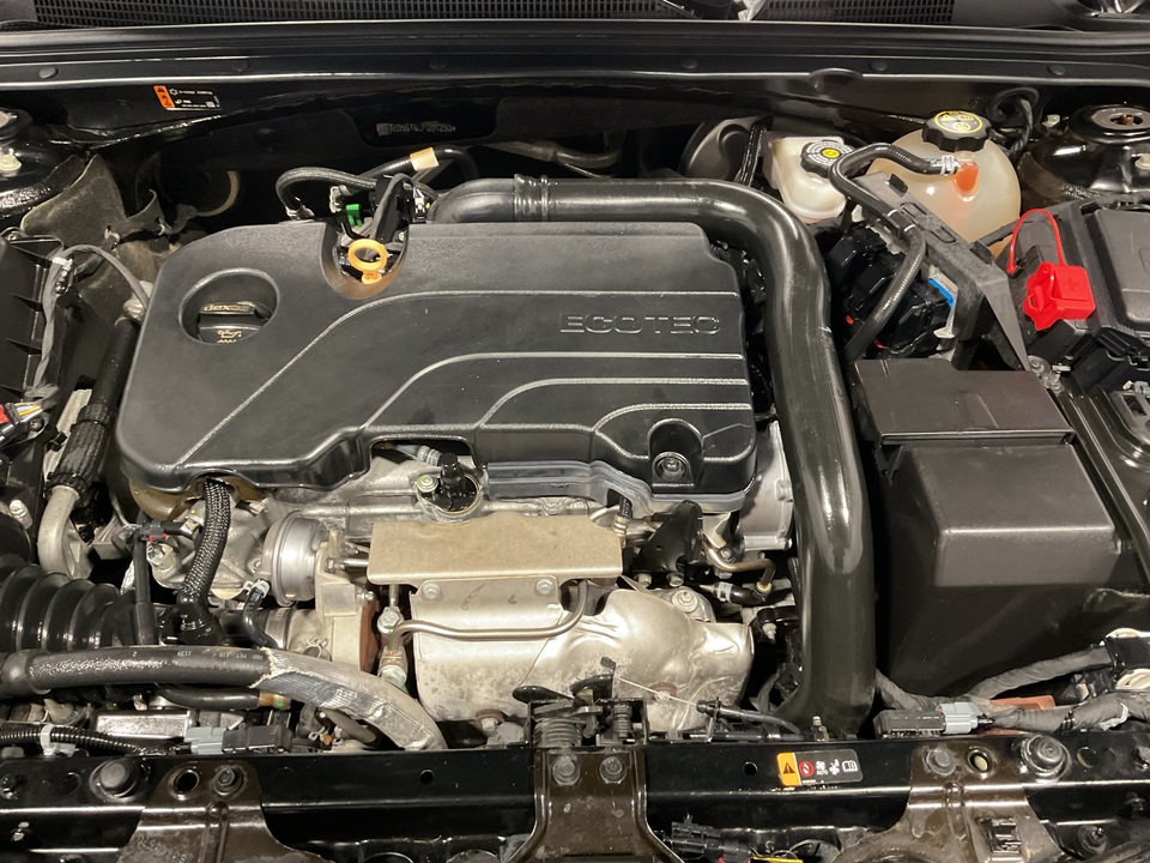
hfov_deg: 61.7
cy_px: 432
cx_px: 575
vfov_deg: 48.2
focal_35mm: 29
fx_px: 963
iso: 250
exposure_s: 1/33
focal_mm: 3
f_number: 1.8
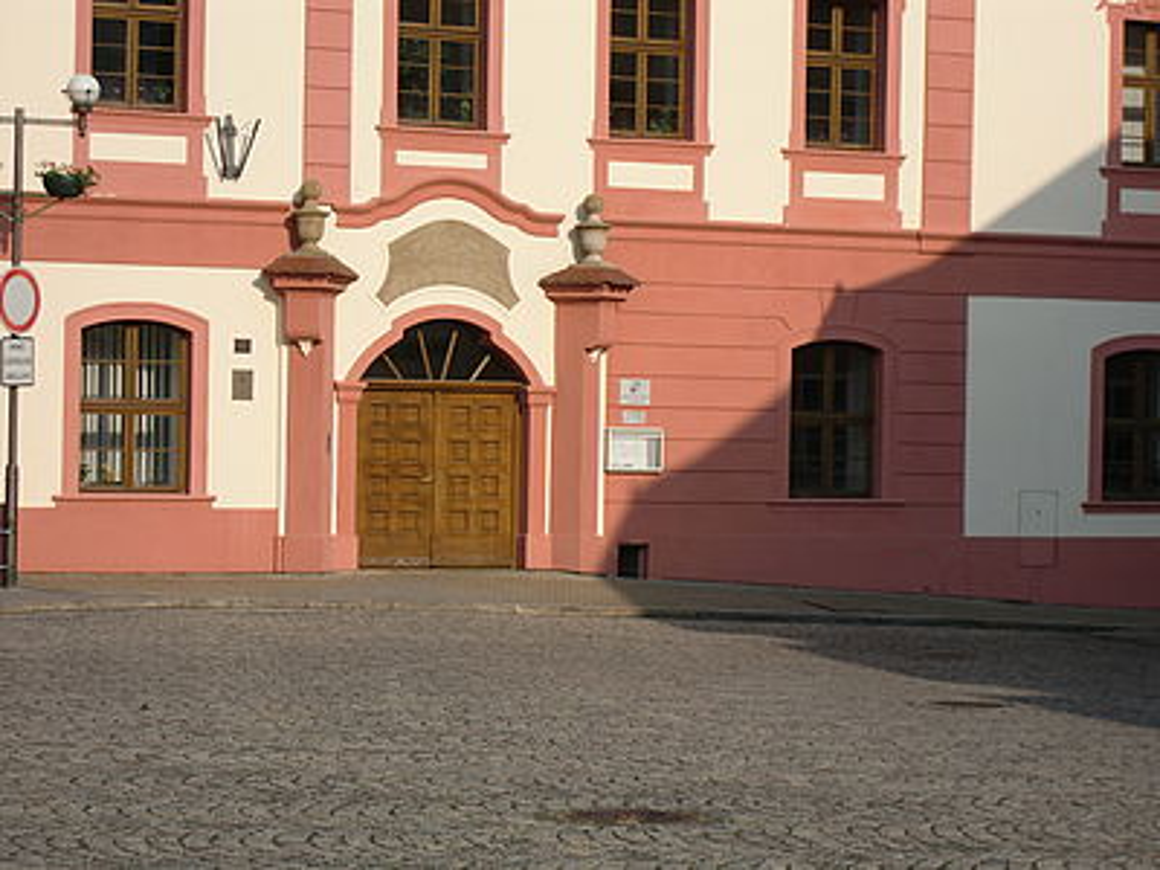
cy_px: 435
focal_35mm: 112
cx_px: 580
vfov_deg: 13.2
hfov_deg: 17.6
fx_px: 3753
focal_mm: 19.6
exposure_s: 1/400
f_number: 5.8
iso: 64
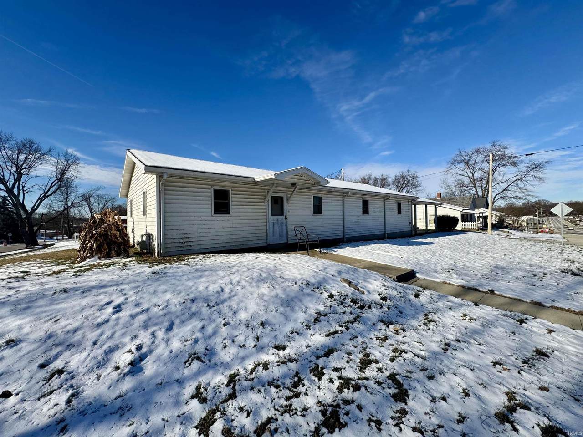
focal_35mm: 14
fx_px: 236
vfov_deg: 85.7
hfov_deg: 102.1
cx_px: 292
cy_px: 218
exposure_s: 1/3390
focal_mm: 2.22
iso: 50
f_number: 2.2
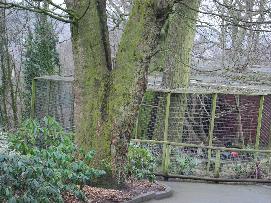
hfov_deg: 18.4
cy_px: 114
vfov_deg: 13.9
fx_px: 835
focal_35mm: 107
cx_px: 171
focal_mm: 55
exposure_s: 1/60
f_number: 5.6
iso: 1600
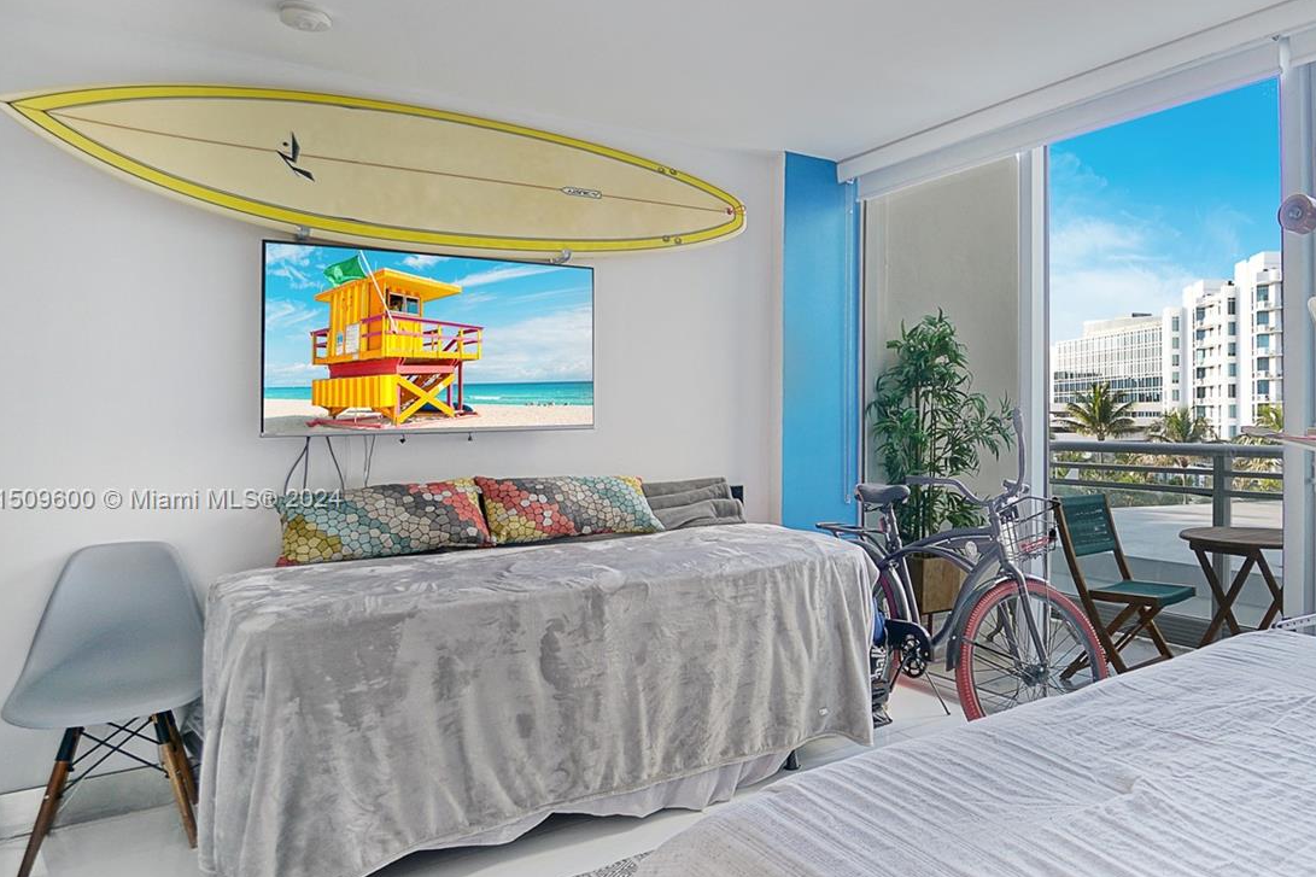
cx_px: 922
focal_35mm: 22
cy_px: 501
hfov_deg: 75.0
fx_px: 804
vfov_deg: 57.0
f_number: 4
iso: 250
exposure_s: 1/40
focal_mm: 10
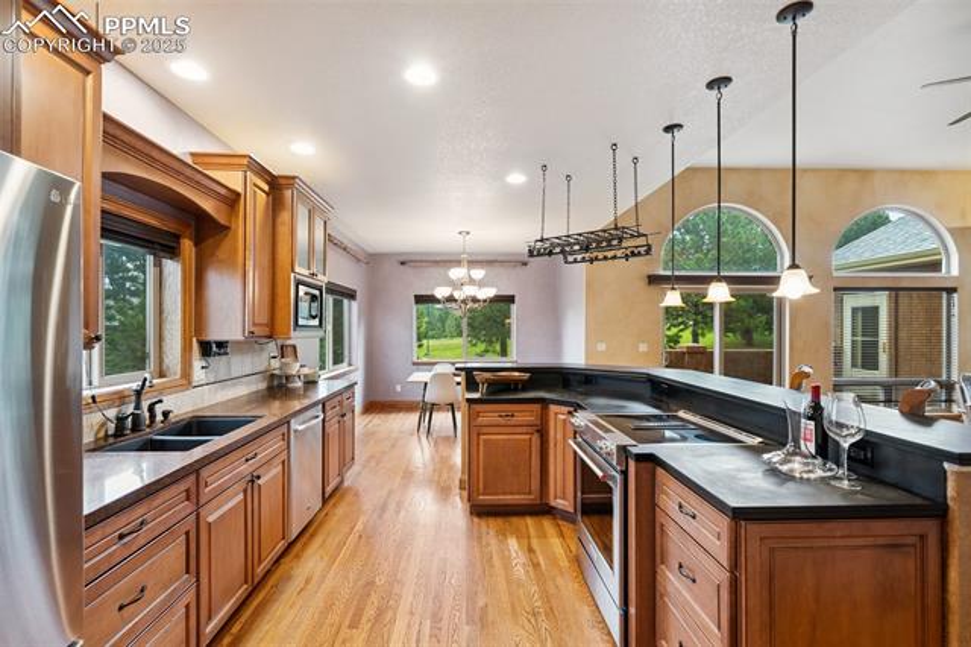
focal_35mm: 16
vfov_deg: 73.7
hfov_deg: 96.8
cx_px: 486
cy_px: 324
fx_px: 431
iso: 100
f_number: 6.7
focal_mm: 16
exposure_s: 1/1.43
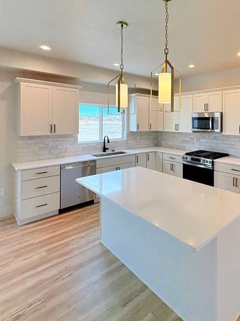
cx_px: 179
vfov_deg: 77.8
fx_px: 194
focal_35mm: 21
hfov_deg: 60.1
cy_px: 122
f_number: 2.2
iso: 64
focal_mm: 2.22
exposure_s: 1/248
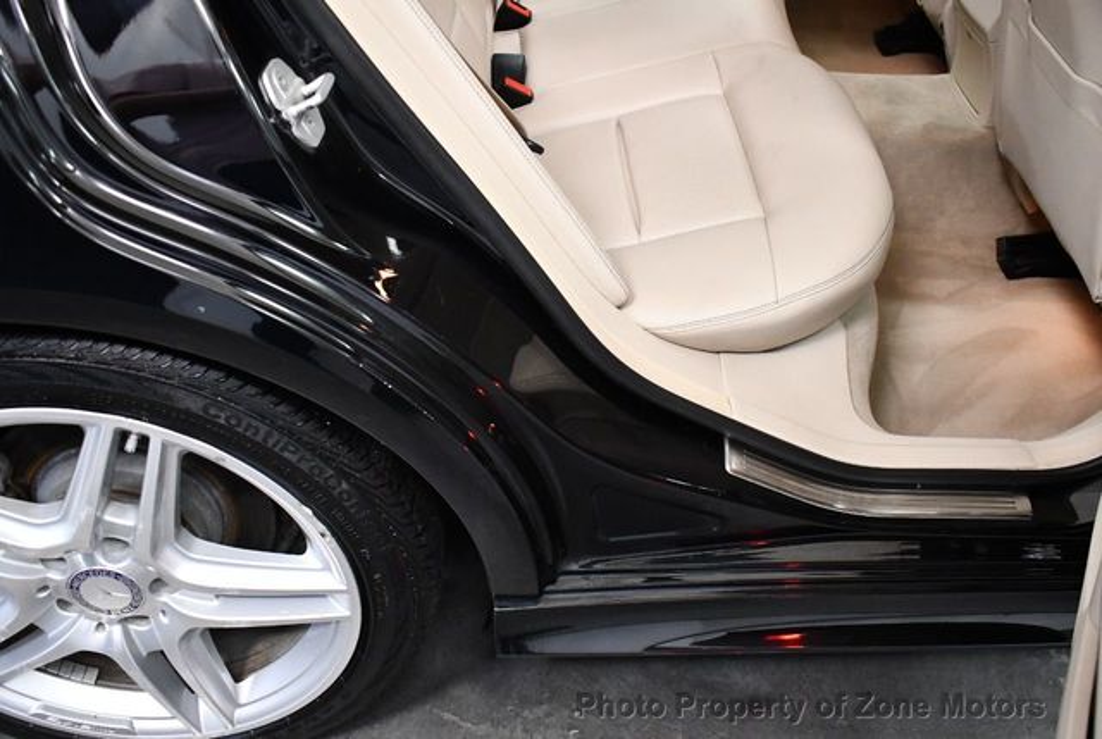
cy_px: 370
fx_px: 1104
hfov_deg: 53.1
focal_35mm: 36
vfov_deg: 37.0
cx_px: 551
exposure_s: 1/125
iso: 2800
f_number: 3.5
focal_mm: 18
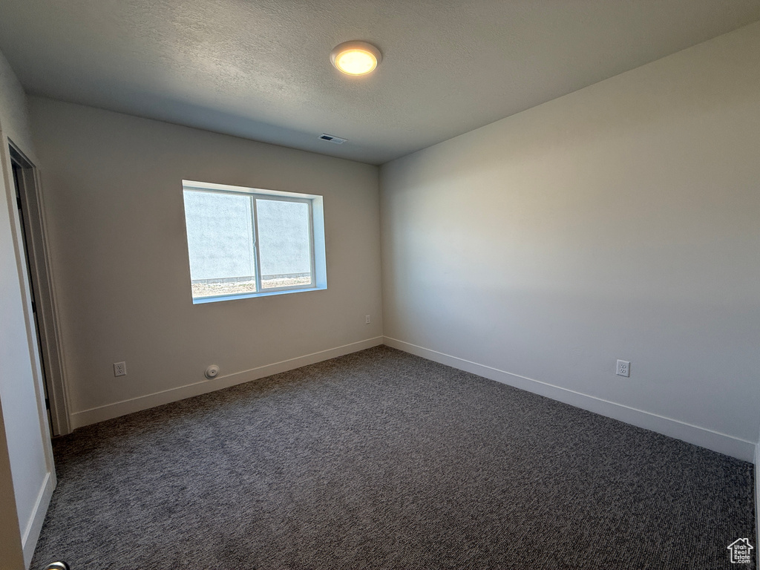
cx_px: 380
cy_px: 285
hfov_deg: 102.1
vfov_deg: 85.7
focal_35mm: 14
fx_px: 307
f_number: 2.2
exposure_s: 1/120
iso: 64
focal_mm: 2.22
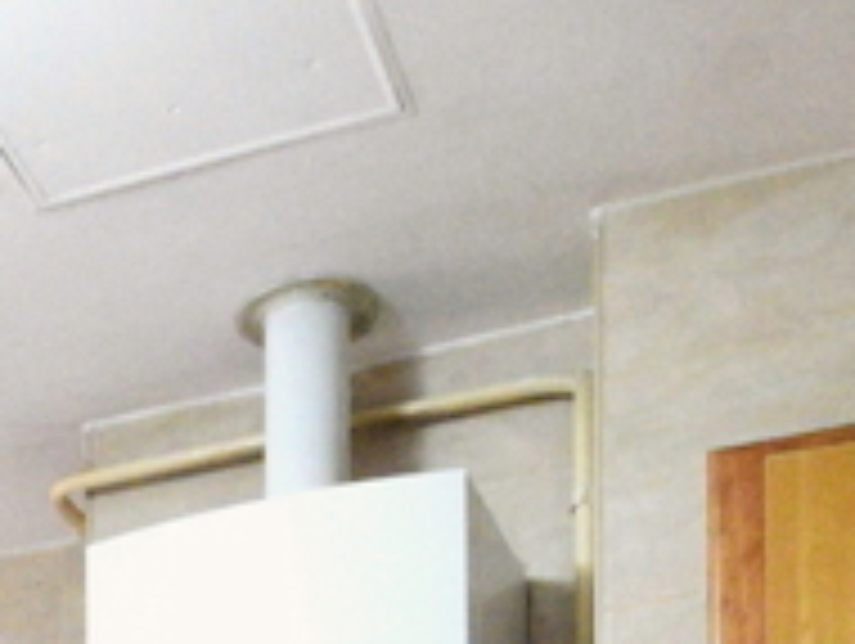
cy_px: 1590
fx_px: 2251
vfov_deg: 12.4
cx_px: -76
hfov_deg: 20.5
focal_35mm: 91
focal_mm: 10
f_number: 10
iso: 3200
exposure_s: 1/20
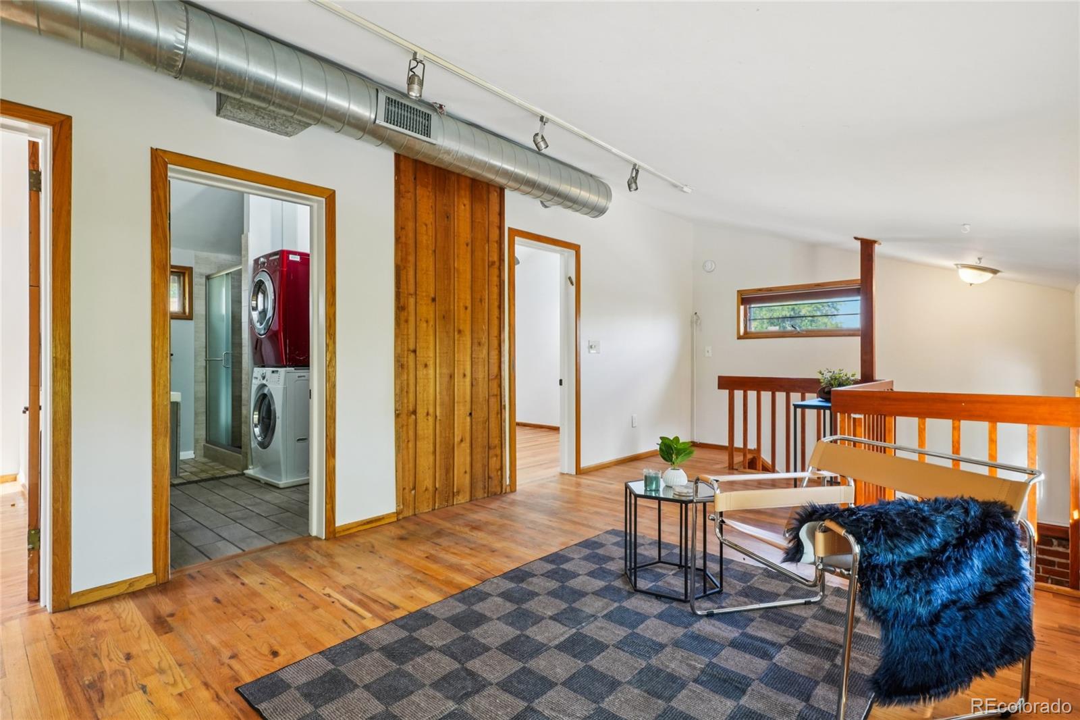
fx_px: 495
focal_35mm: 16
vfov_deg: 72.0
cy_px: 360
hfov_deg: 95.0
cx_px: 540
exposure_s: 1/30
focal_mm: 11
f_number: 8
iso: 800
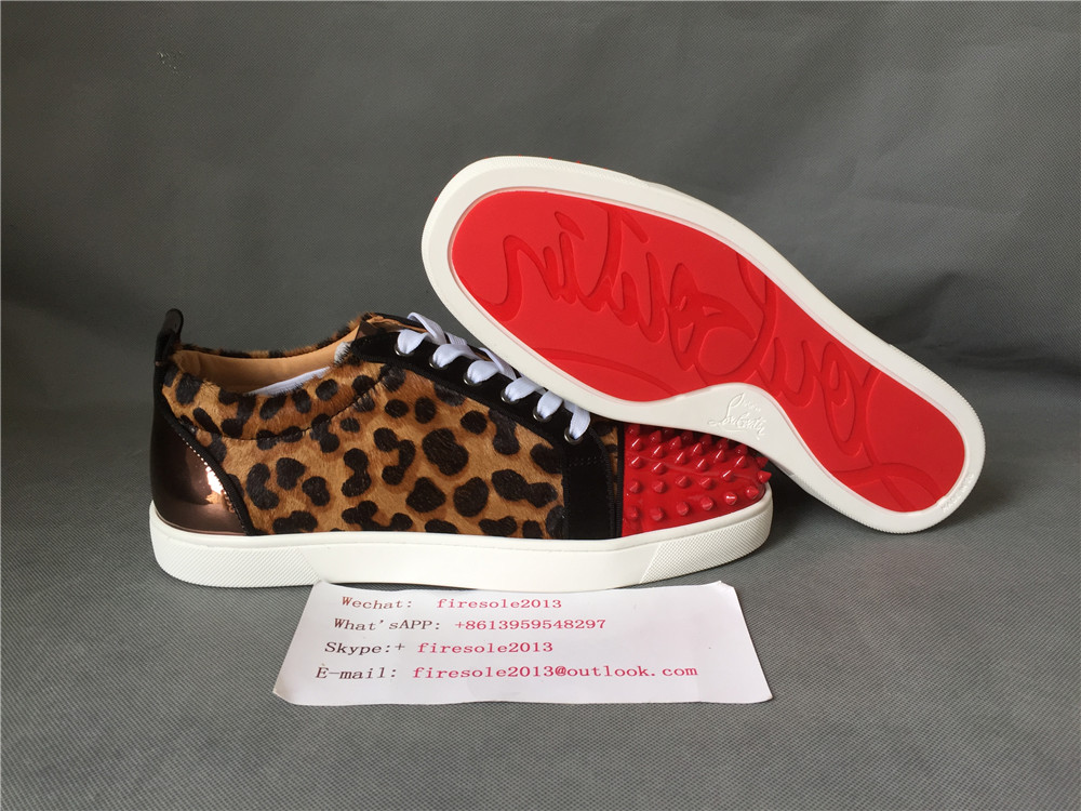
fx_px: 906
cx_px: 540
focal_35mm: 29
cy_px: 406
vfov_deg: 48.2
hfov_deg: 61.7
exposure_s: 1/100
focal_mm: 4.15
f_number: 2.2
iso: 40
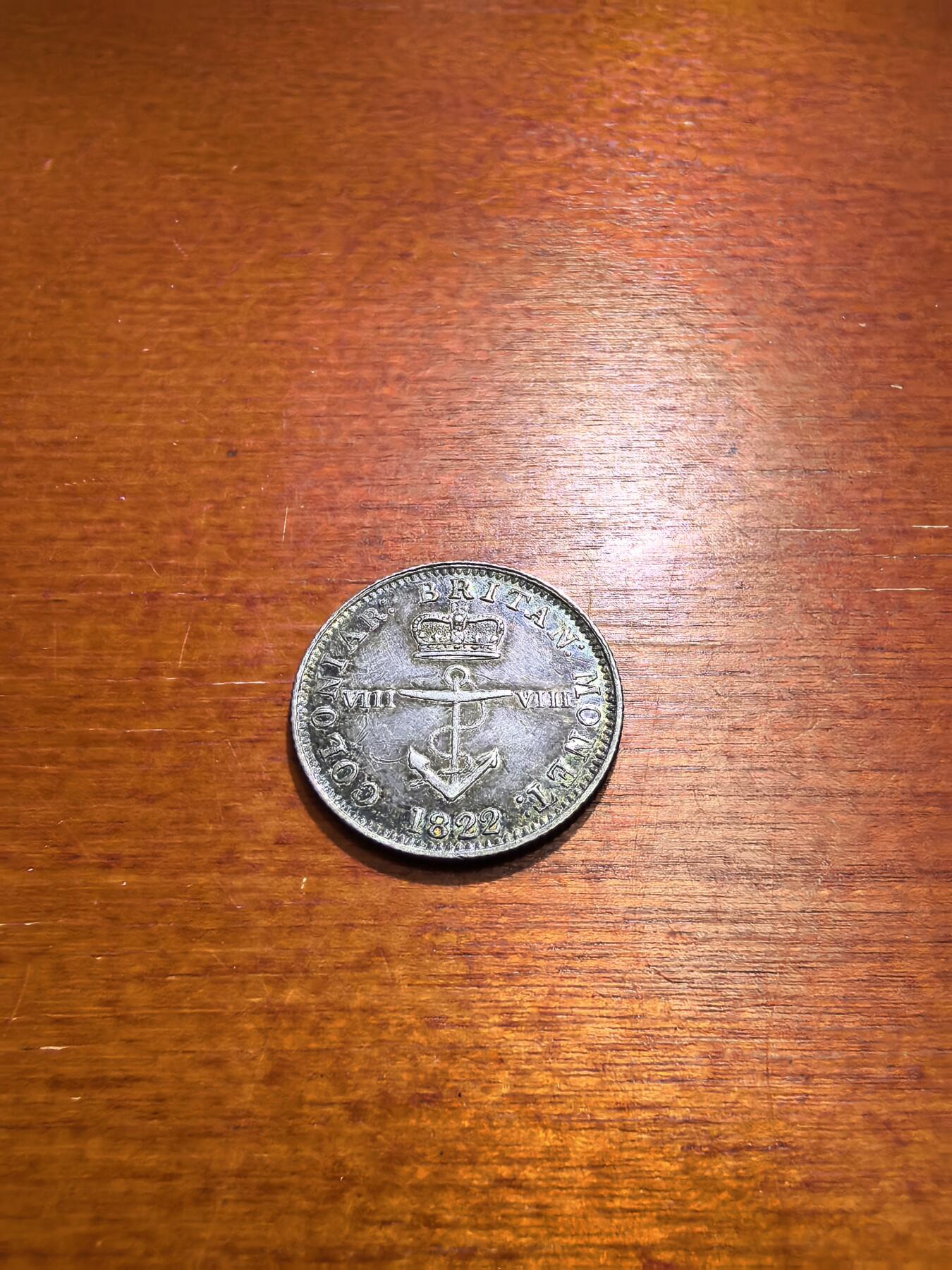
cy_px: 635
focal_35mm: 24
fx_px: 880
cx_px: 476
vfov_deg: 71.6
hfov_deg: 56.8
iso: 250
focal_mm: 1.68
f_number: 2.2
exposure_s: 1/33.3
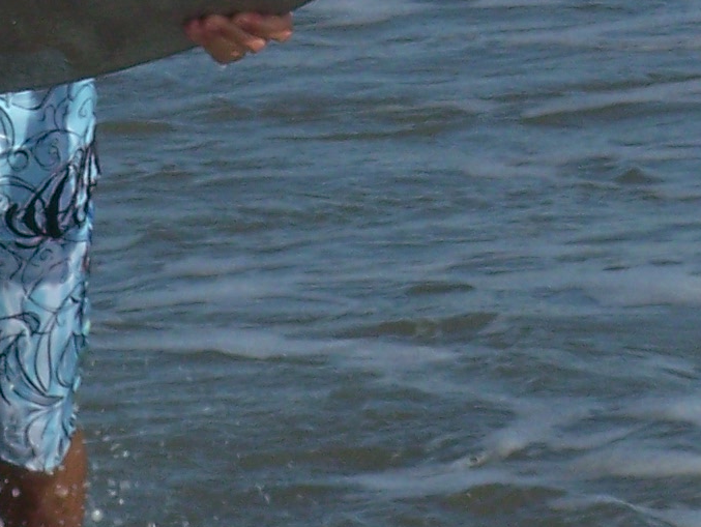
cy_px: -356
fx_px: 9668
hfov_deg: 4.2
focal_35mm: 477
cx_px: 122
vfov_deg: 3.1
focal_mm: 18.9
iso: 80
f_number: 8
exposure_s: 1/400
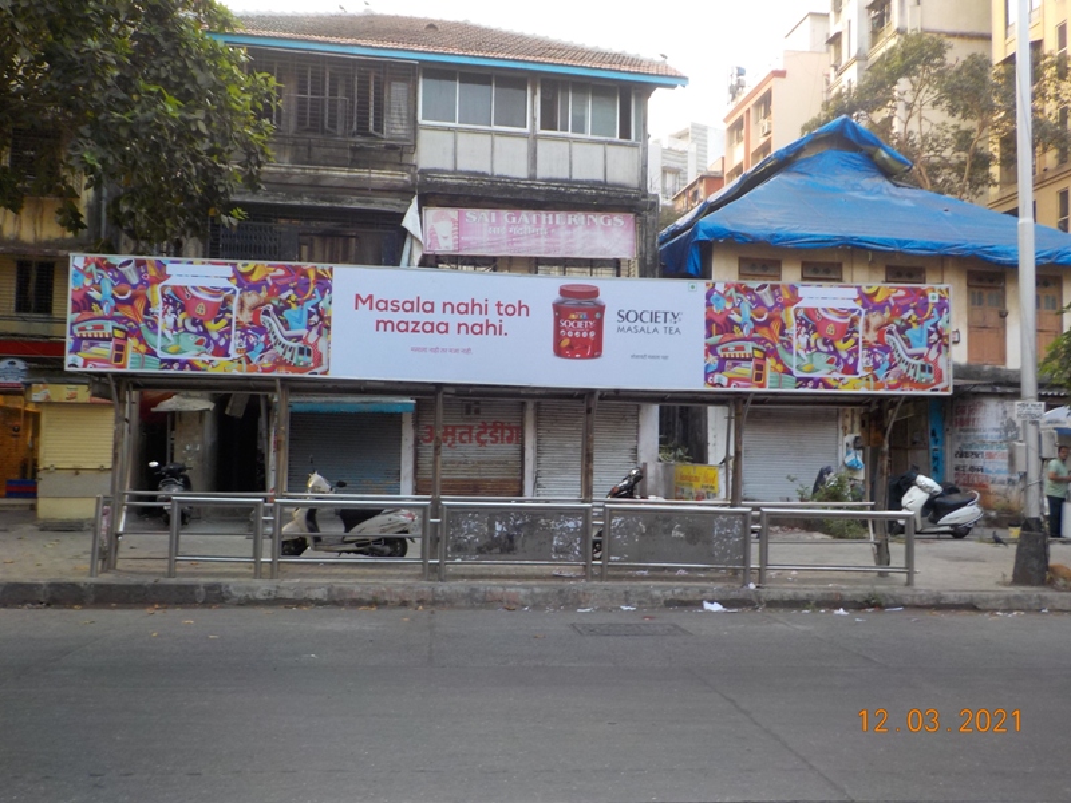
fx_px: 928
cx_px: 536
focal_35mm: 30
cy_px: 402
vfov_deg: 46.8
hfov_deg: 60.0
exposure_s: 1/40
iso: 125
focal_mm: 4.1
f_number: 3.3
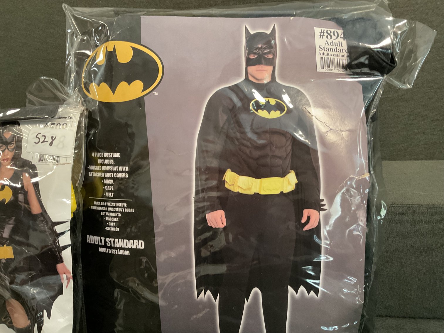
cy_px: 166
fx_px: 372
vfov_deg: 48.2
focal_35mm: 29
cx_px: 222
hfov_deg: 61.7
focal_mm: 3
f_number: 1.8
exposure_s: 1/40
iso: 200
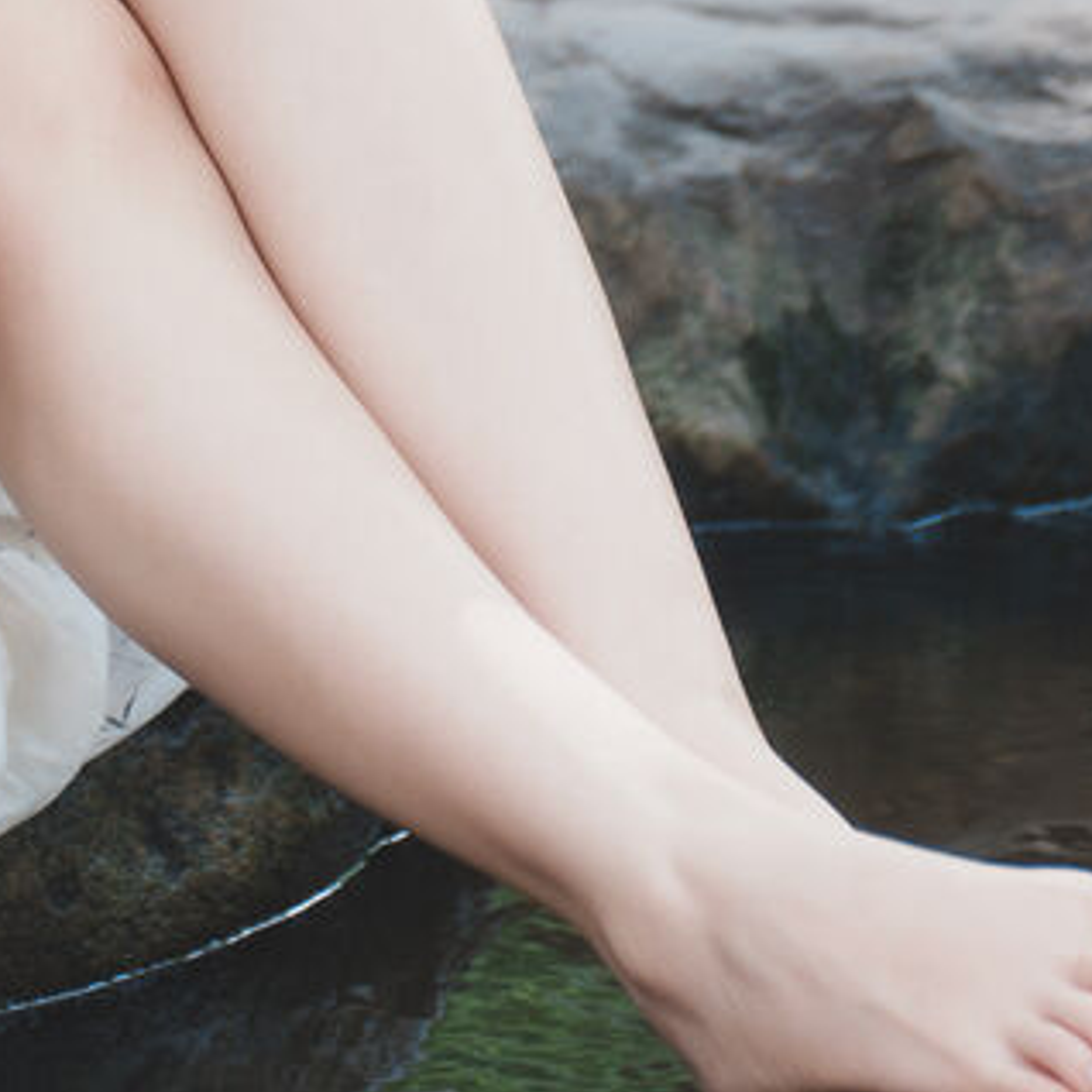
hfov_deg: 3.7
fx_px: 16846
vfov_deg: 3.7
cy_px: -570
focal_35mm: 472
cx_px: -570
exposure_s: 1/80
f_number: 2.8
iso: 125
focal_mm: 98
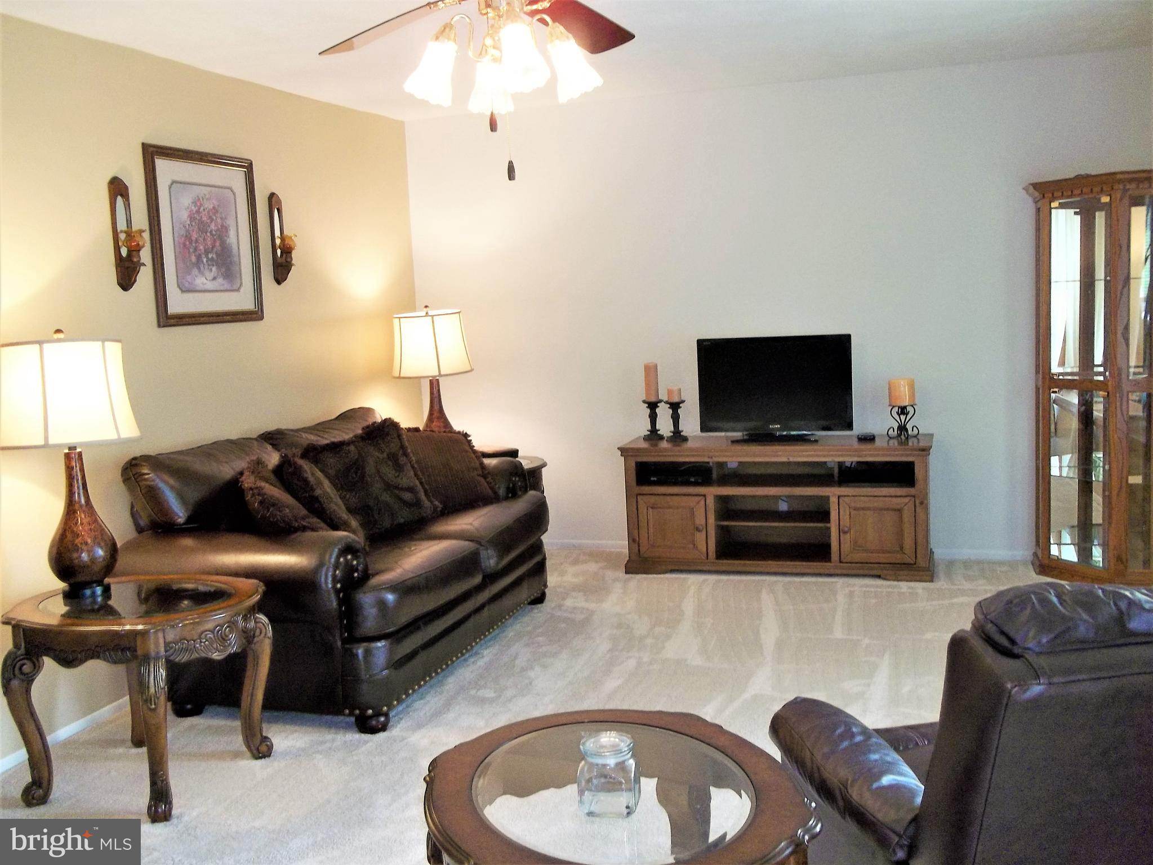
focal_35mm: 32
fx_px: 1066
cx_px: 576
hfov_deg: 56.8
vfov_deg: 44.2
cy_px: 432
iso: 160
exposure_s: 1/40
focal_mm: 5.7
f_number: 2.9
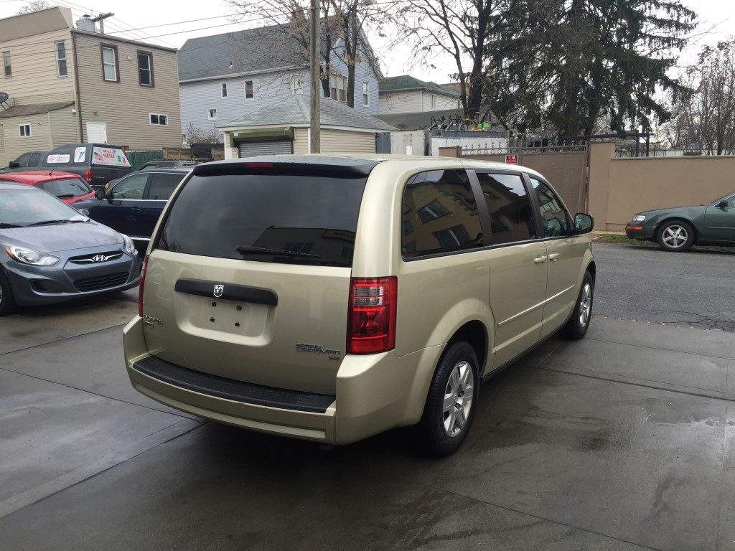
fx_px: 616
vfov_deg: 48.2
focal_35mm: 29
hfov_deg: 61.7
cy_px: 276
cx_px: 368
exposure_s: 1/215
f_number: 2.2
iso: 32
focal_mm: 4.15
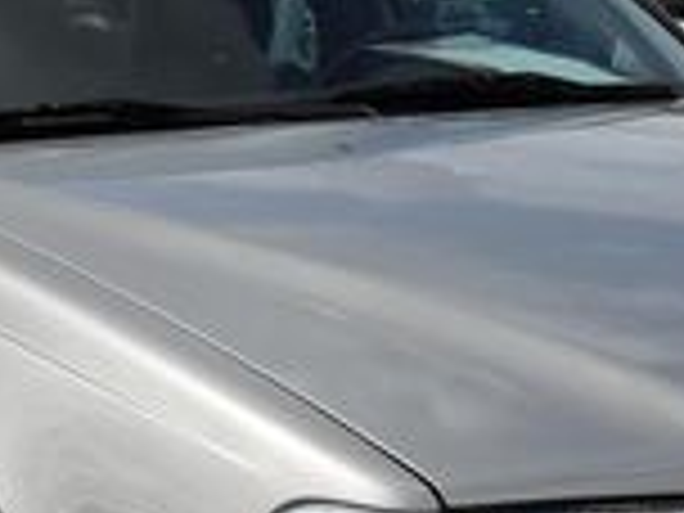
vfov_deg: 12.3
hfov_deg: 16.7
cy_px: 608
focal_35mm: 118
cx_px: 454
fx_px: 2332
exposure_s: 1/350
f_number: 7.1
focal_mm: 6
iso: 80
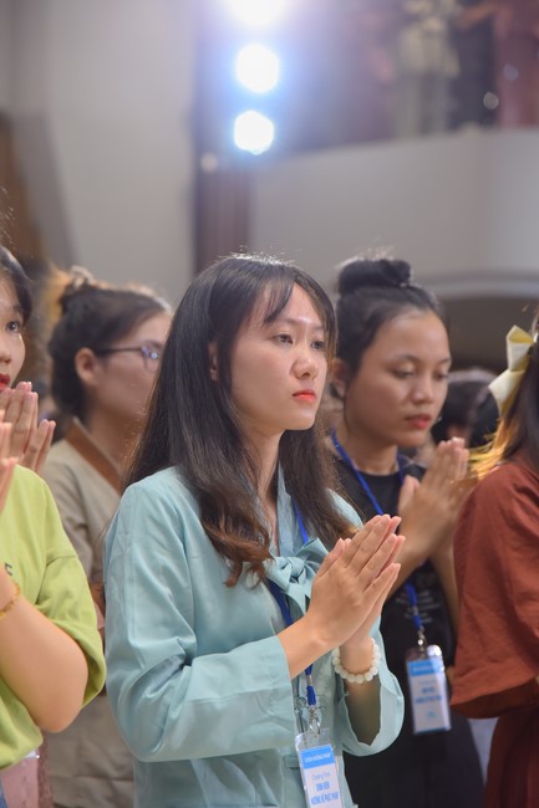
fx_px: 2696
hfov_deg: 11.4
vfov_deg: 17.1
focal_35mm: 120
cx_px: 270
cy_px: 404
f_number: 5
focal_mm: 120
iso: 1000
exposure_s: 1/125
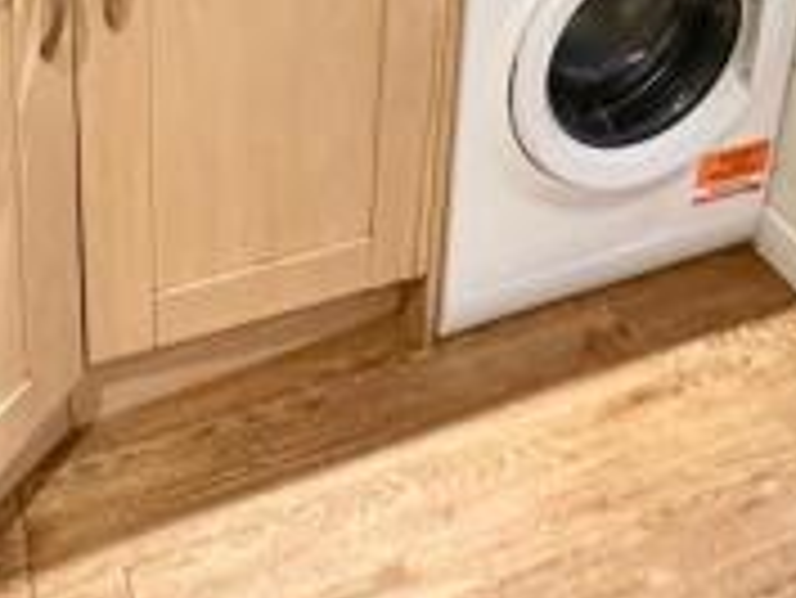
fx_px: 1058
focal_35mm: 46
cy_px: -321
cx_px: 227
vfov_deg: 24.1
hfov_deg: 40.4
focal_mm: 2.22
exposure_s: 1/60
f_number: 2.2
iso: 640
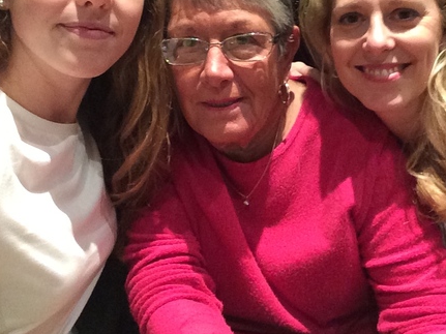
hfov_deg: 41.1
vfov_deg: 31.3
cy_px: 113
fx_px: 593
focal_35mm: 46
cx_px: 261
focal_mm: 2.15
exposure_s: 1/17
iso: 400
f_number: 2.4
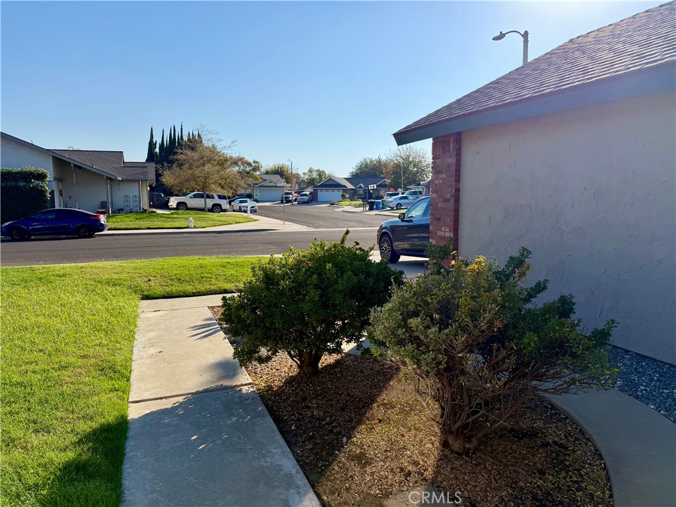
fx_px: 469
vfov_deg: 56.8
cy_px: 254
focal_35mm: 24
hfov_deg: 71.6
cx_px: 338
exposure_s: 1/6173
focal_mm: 6.76
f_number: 1.78
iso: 100
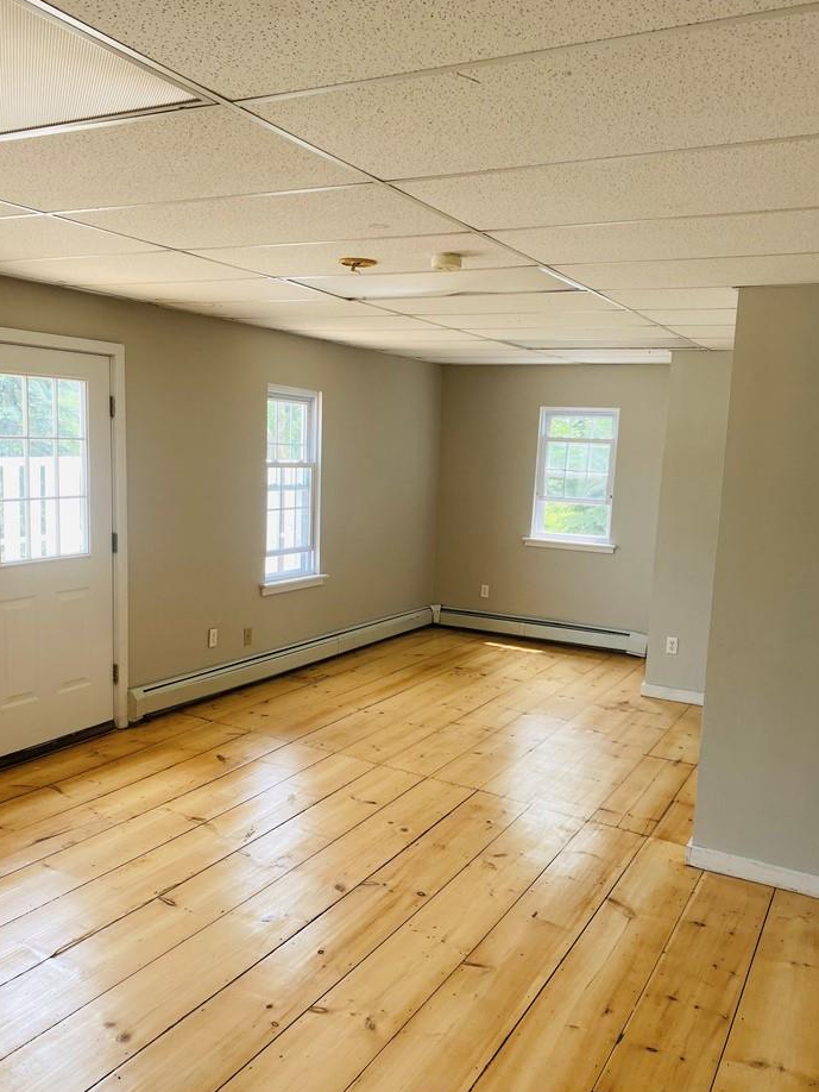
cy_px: 572
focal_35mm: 29
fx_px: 914
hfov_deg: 48.2
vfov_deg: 61.6
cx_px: 384
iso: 50
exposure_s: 1/121
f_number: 1.8
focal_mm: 4.25
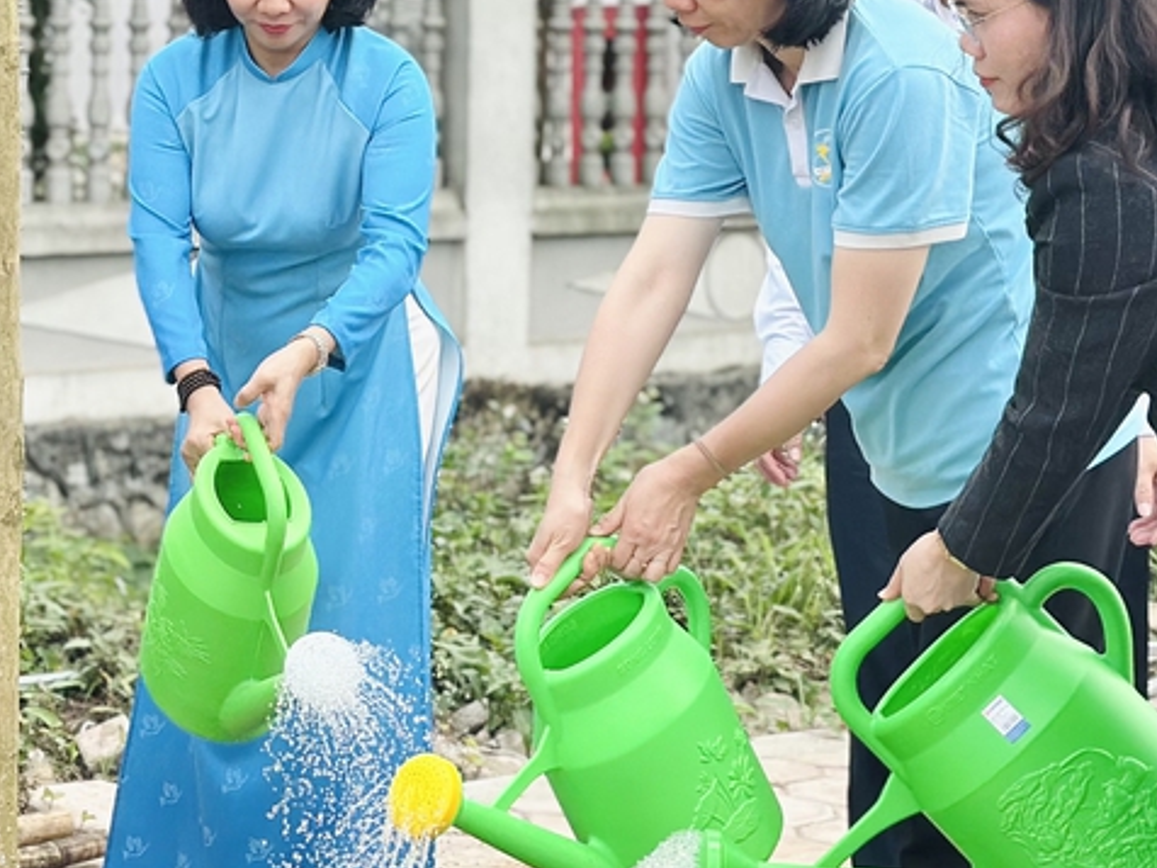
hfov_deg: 16.1
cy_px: 95
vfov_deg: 12.2
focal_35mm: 121
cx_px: 156
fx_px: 4044
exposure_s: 1/2203
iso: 80
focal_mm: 6.86
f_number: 1.78
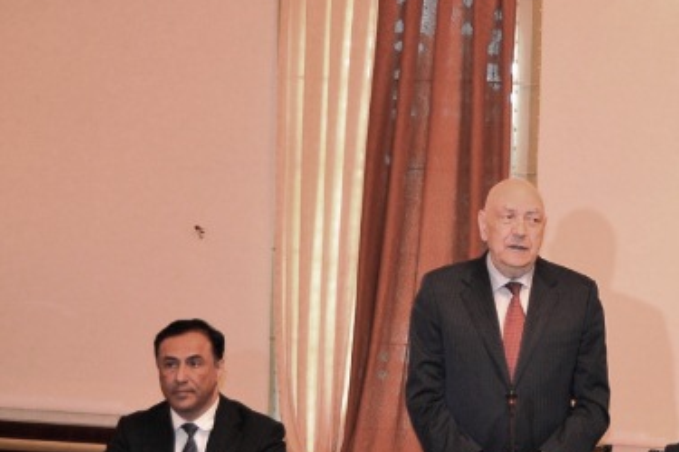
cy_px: 299
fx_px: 1546
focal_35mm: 82
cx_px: 578
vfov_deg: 16.6
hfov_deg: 24.2
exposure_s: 1/60
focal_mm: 32
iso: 1400
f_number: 4.5
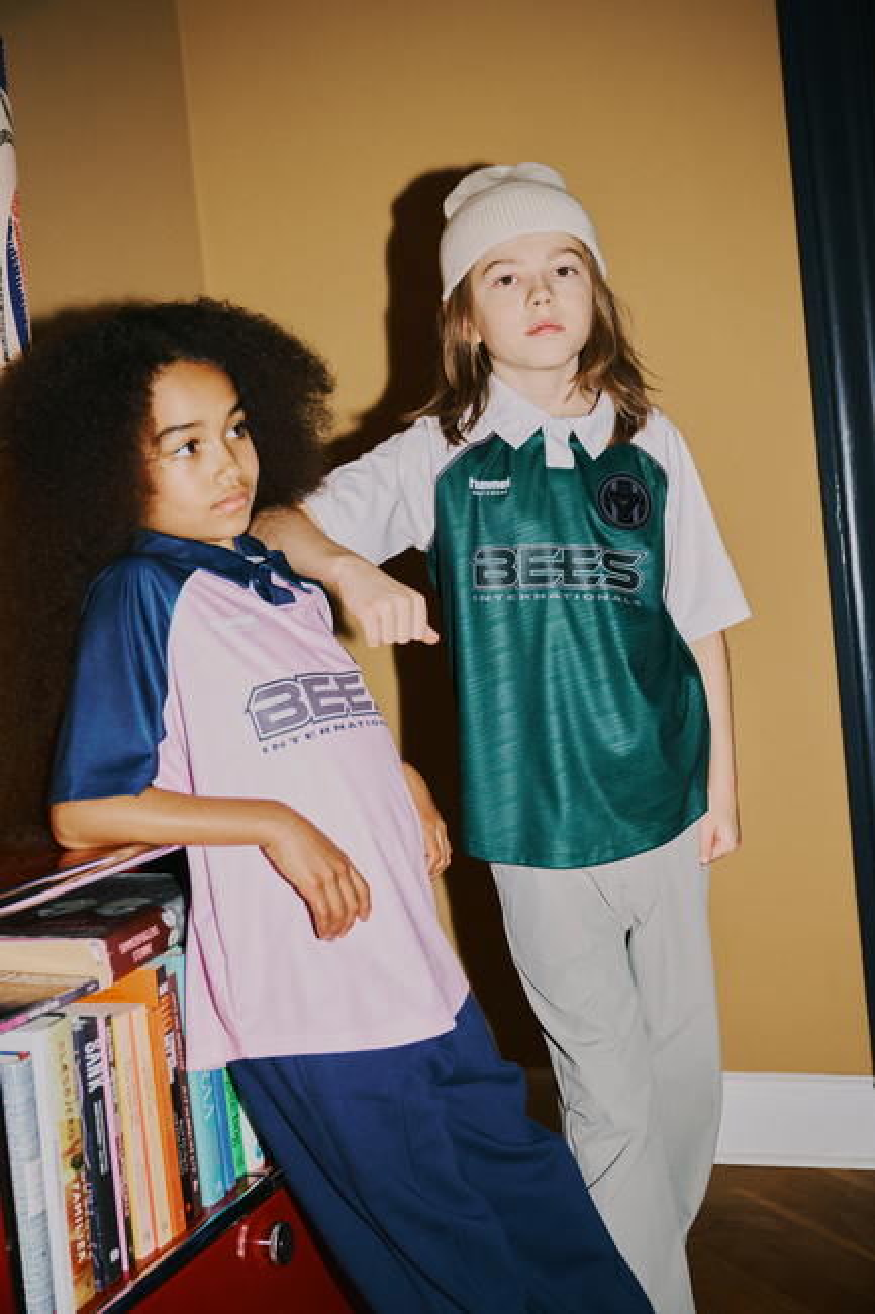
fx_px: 1678
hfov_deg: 29.2
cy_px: 657
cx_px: 438
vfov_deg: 42.8
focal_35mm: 46
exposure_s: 1/160
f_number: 4
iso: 160
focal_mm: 46
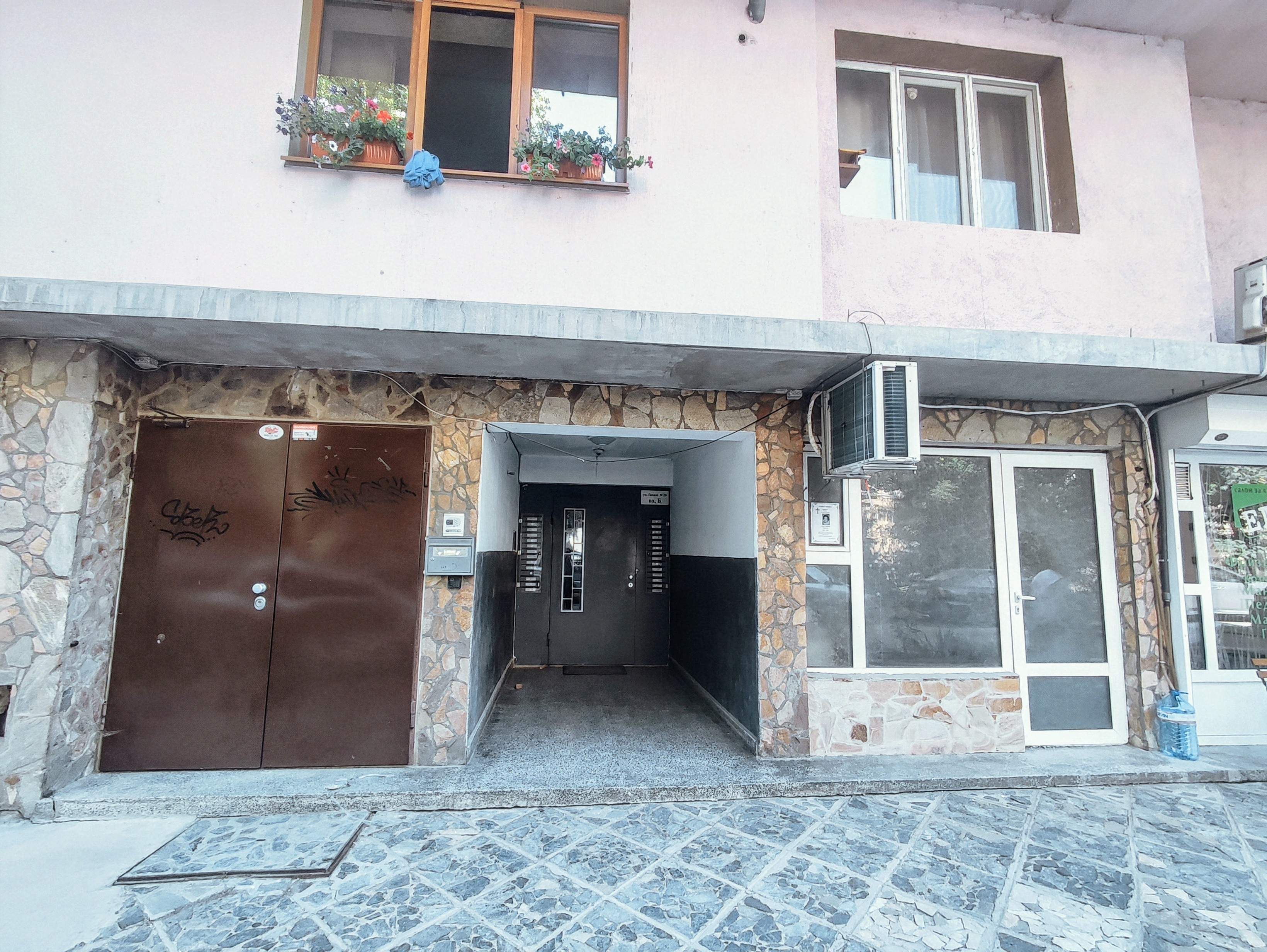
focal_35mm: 16
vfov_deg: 78.2
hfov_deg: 94.5
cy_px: 476
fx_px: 586
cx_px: 634
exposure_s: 1/100
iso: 112
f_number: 2.2
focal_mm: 1.65
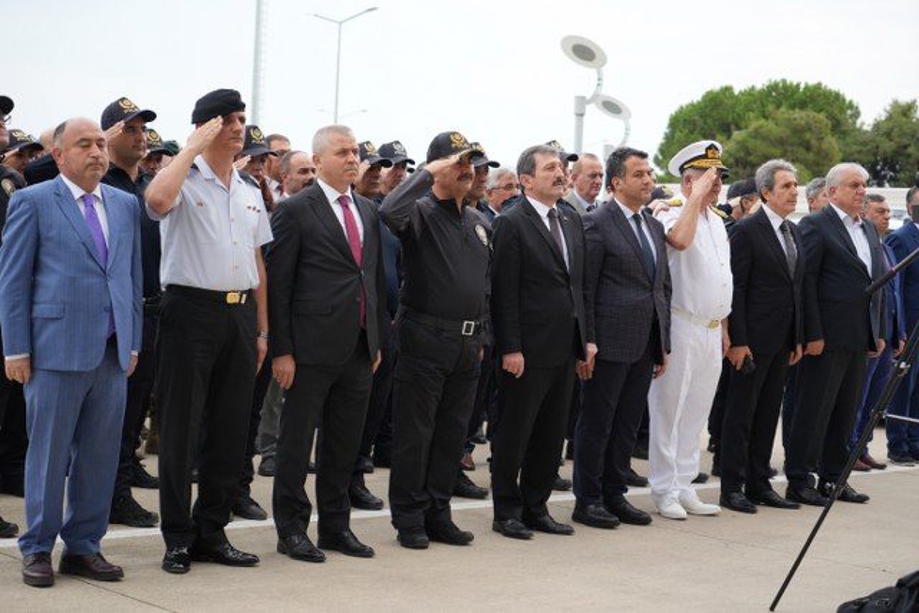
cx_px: 460
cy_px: 306
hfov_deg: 28.8
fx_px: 1787
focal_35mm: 70
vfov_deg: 19.5
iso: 100
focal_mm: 70
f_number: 4.5
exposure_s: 1/100
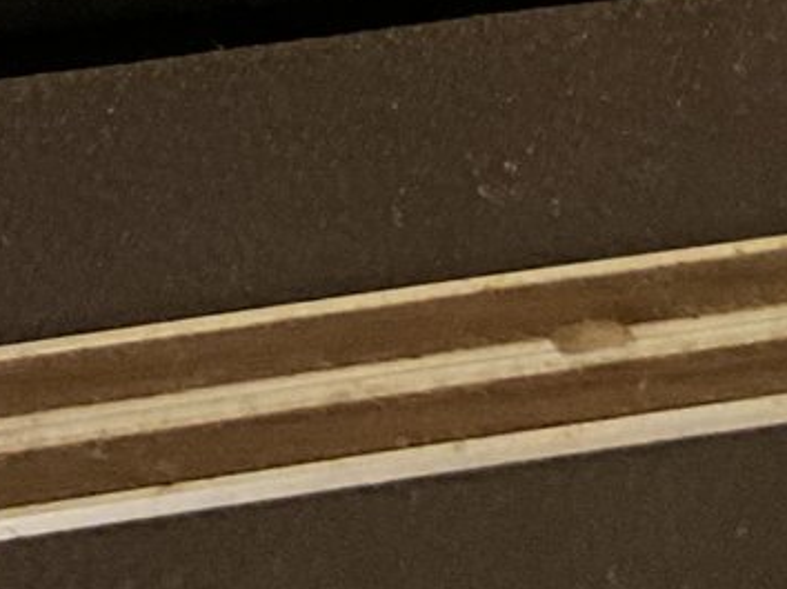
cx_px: 408
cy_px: -639
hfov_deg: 15.9
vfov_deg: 10.8
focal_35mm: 124
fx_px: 2817
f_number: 1.8
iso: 500
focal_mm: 3
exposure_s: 1/30
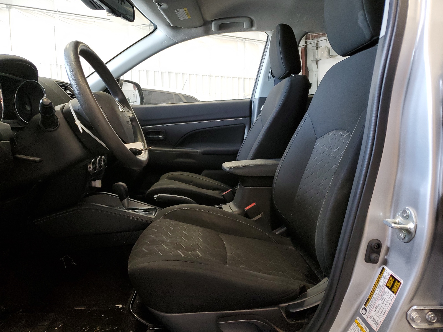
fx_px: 333
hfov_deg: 67.3
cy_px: 166
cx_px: 222
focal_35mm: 26
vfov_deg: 53.1
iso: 103
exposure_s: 1/60.2
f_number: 1.5
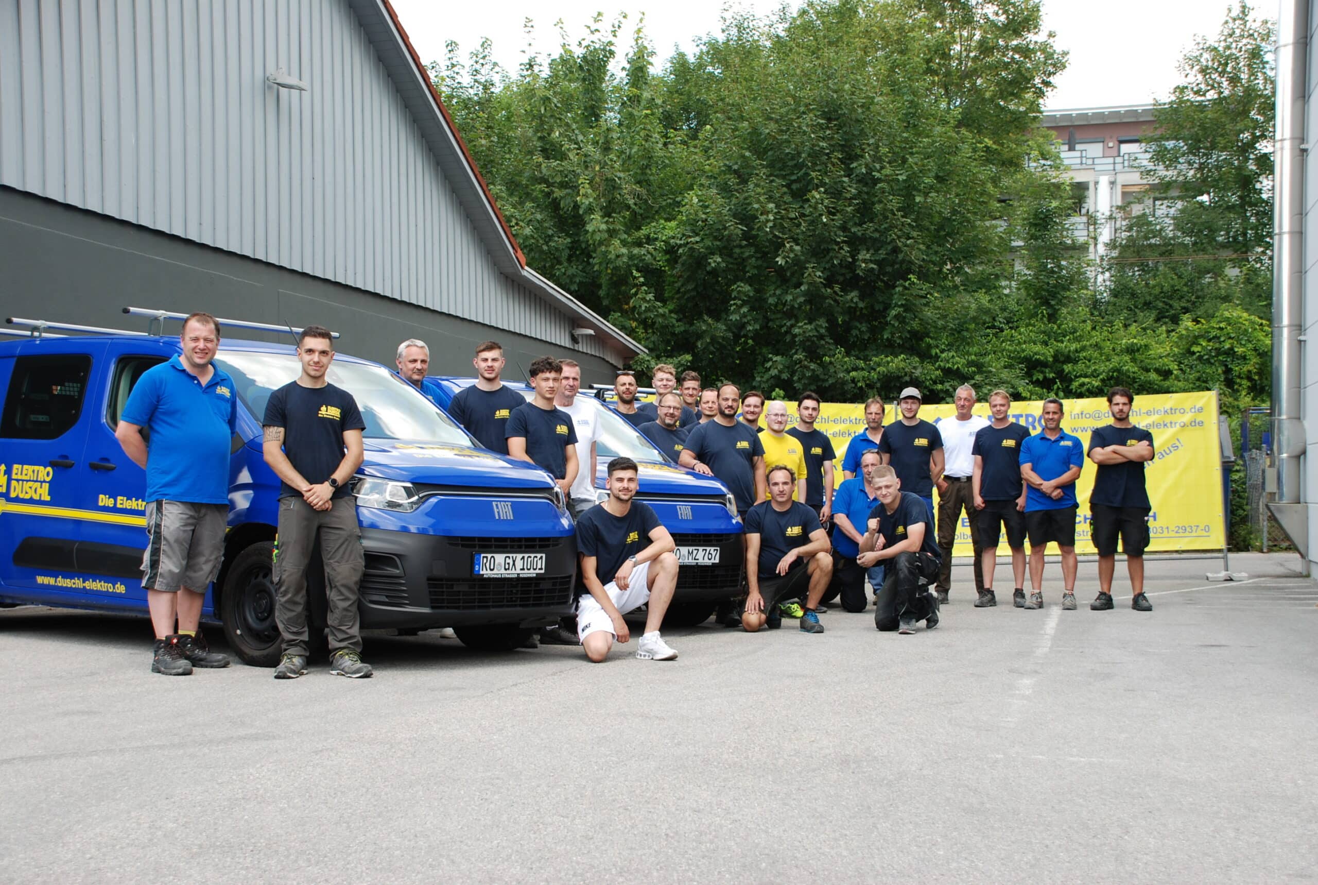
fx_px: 1761
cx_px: 659
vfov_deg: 28.2
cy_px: 442
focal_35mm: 48
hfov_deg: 41.0
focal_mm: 32
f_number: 5.6
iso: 125
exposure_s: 1/125
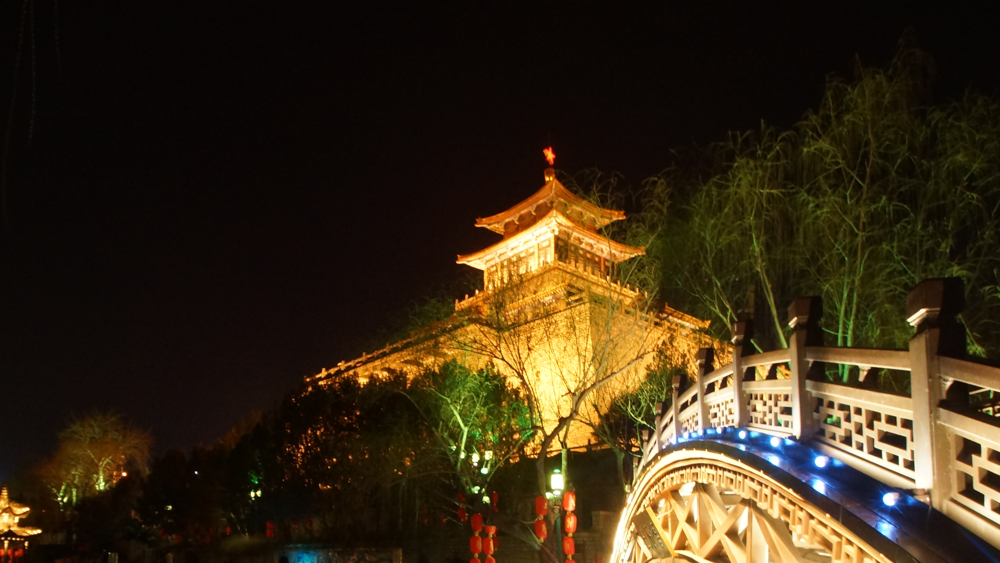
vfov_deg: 43.6
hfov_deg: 76.0
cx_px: 439
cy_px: 506
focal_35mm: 24
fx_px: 636
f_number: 5.6
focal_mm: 10
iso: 800
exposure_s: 1/5
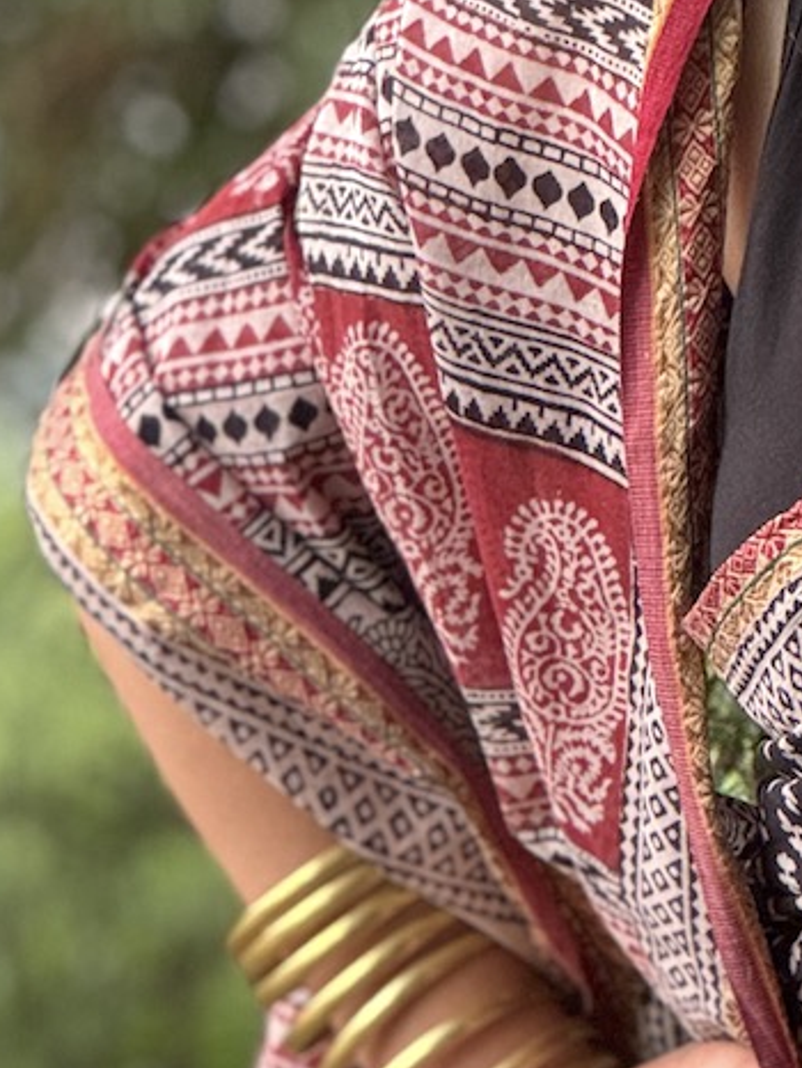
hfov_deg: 6.3
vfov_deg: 8.4
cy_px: 445
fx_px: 7253
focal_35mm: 235
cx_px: 1138
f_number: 2.8
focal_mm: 9
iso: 500
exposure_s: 1/60
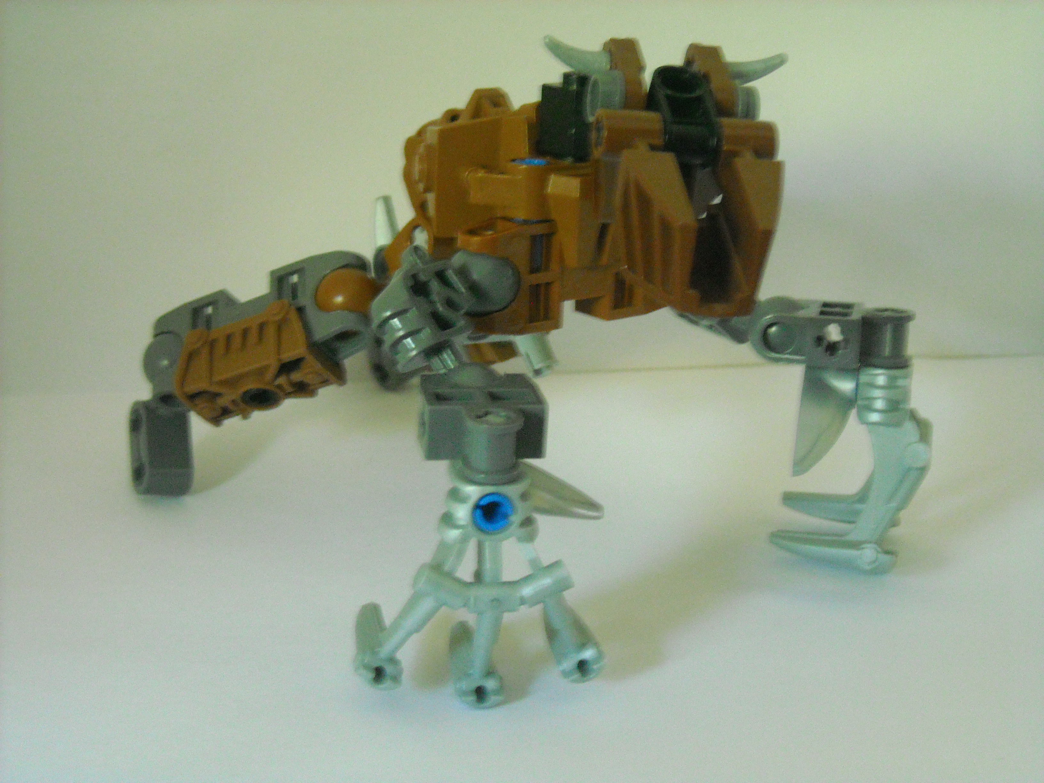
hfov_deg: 25.7
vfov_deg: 19.4
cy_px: 392
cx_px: 522
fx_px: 2292
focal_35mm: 76
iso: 436
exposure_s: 1/8
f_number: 3.9
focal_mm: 12.3
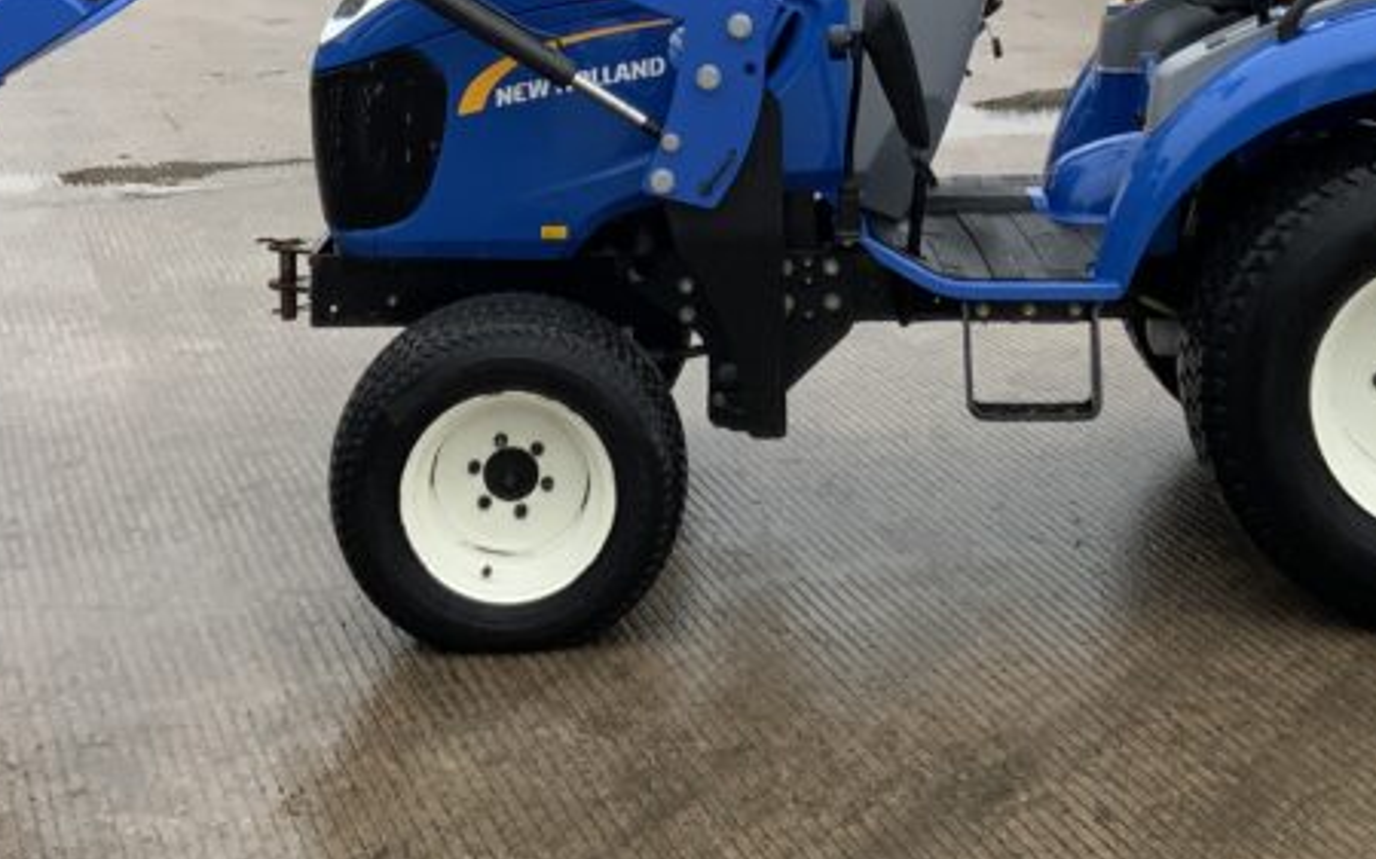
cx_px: 786
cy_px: -205
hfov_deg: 29.3
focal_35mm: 70
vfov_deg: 17.6
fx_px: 2624
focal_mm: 3
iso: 16
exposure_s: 1/261
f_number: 1.8
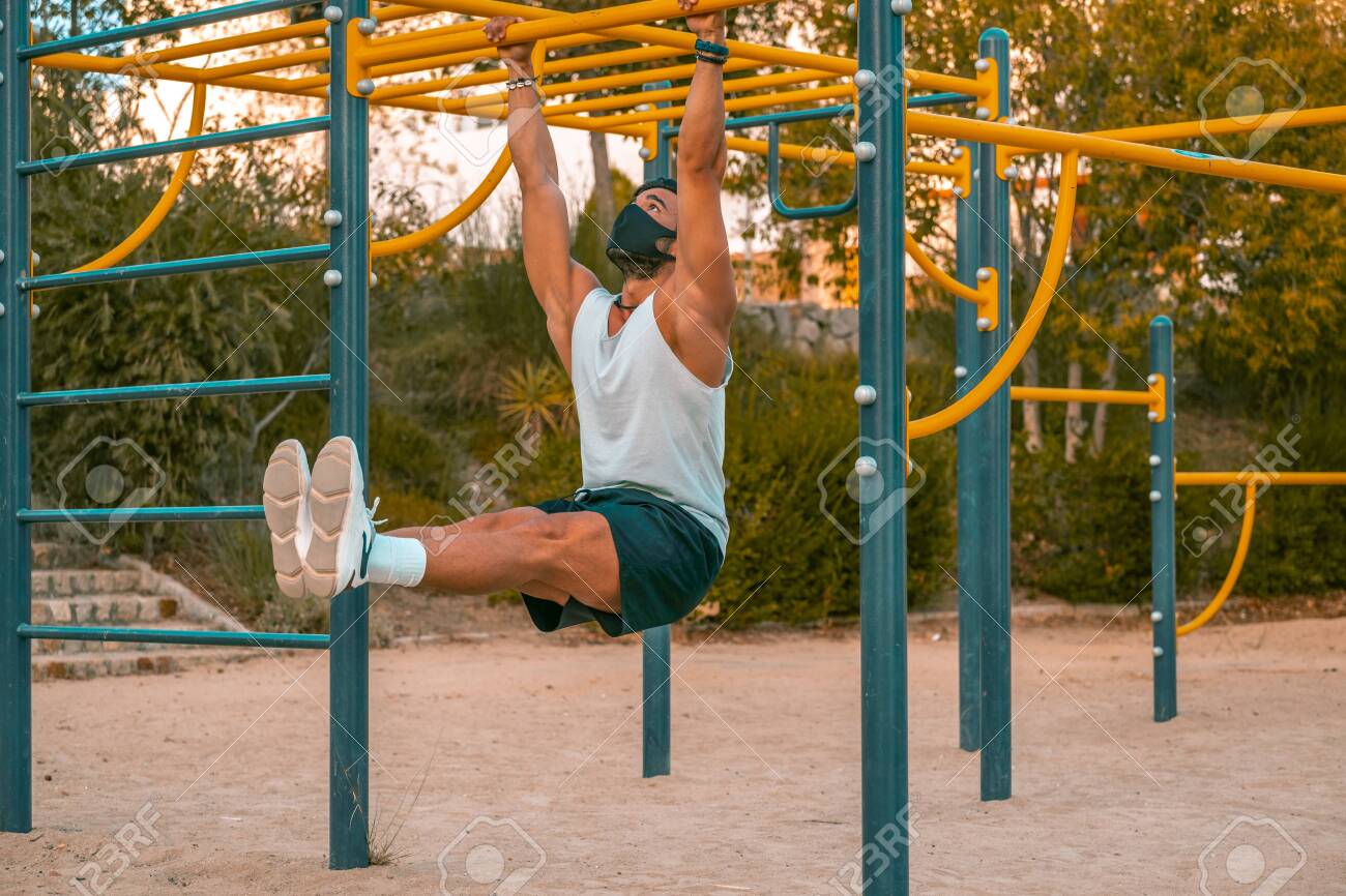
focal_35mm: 75
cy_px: 448
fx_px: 2803
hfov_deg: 27.0
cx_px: 673
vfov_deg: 18.2
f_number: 2.8
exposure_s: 1/320
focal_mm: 50
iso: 160
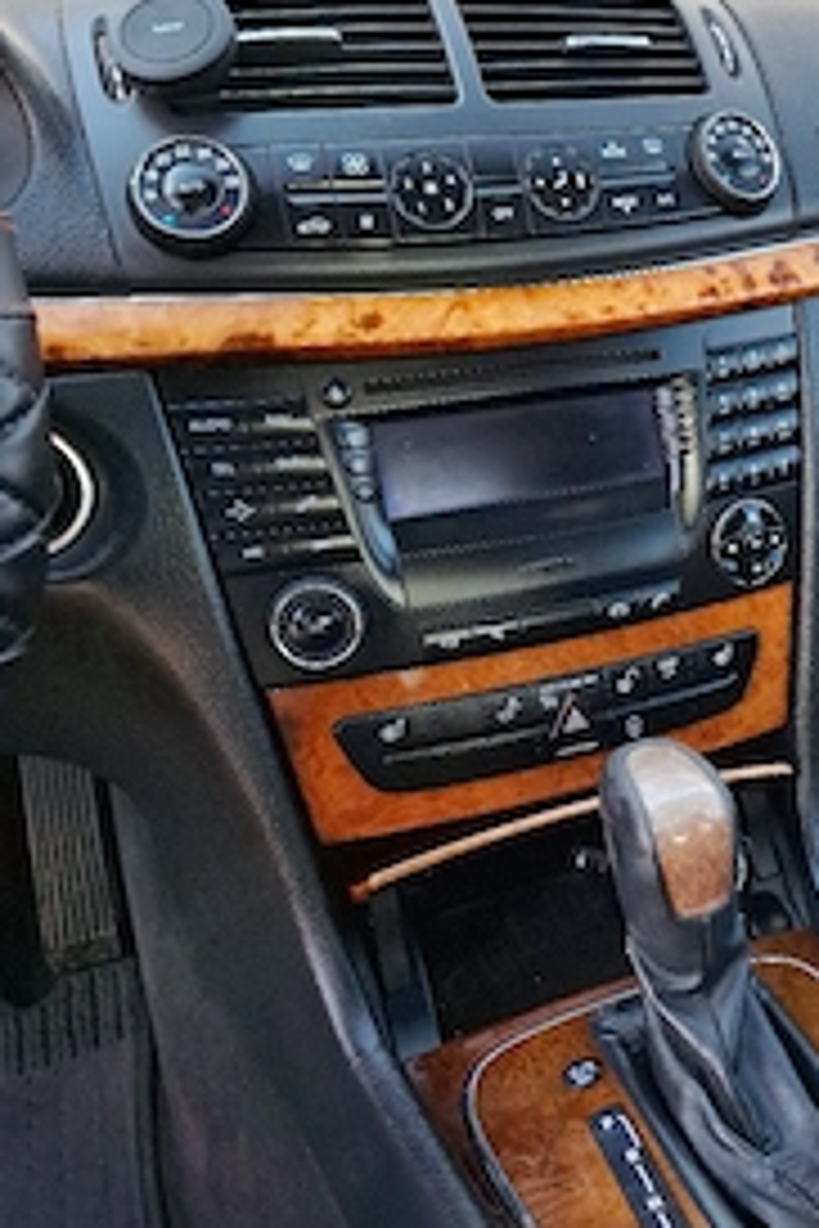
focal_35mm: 35
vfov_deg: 54.4
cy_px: 603
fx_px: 1194
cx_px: 670
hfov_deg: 36.4
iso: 40
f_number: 1.8
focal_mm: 5.54
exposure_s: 1/152
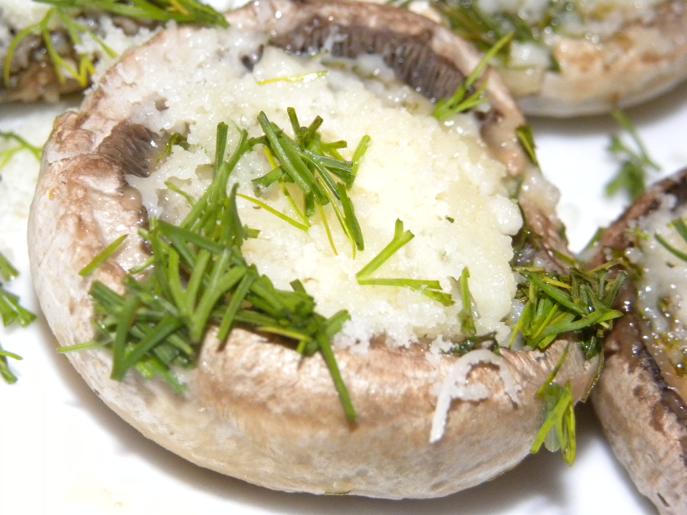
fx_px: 1885
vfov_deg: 15.6
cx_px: 344
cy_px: 258
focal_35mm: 95
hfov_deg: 20.7
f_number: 4
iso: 400
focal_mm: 16.9
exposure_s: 1/30
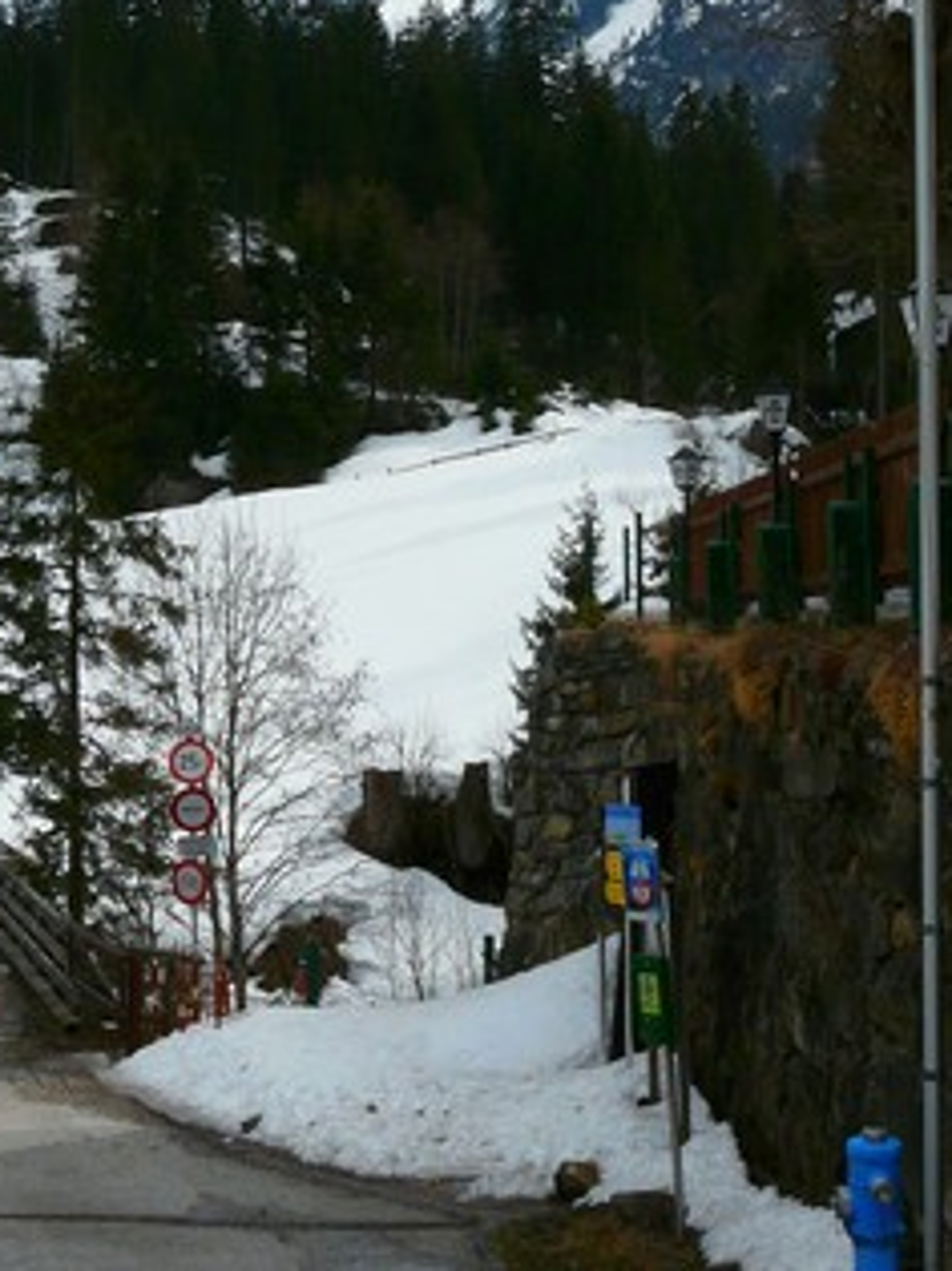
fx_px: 2348
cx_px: 407
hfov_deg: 22.9
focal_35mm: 64
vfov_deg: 29.8
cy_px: 307
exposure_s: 1/400
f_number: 7.1
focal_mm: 5.5
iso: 100
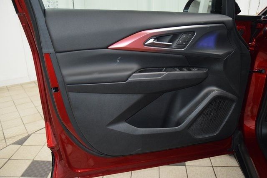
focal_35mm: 33
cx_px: 134
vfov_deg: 40.0
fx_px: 245
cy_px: 89
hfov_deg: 57.2
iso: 2800
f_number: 3.5
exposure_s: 1/125
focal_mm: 22
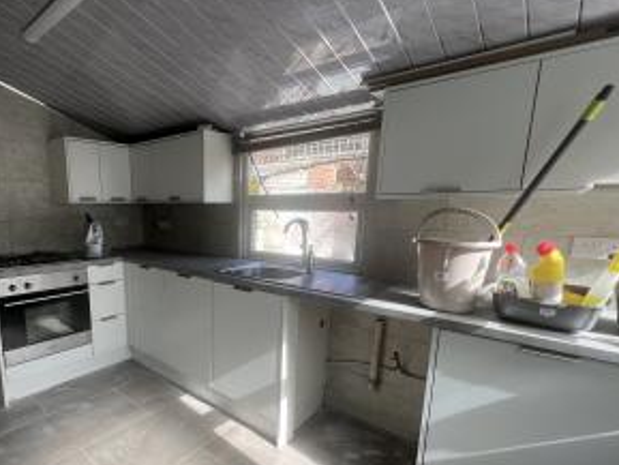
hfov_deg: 85.1
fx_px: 322
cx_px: 214
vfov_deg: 71.1
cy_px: 272
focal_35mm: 18
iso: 32
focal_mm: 1.57
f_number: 1.8
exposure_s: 1/189
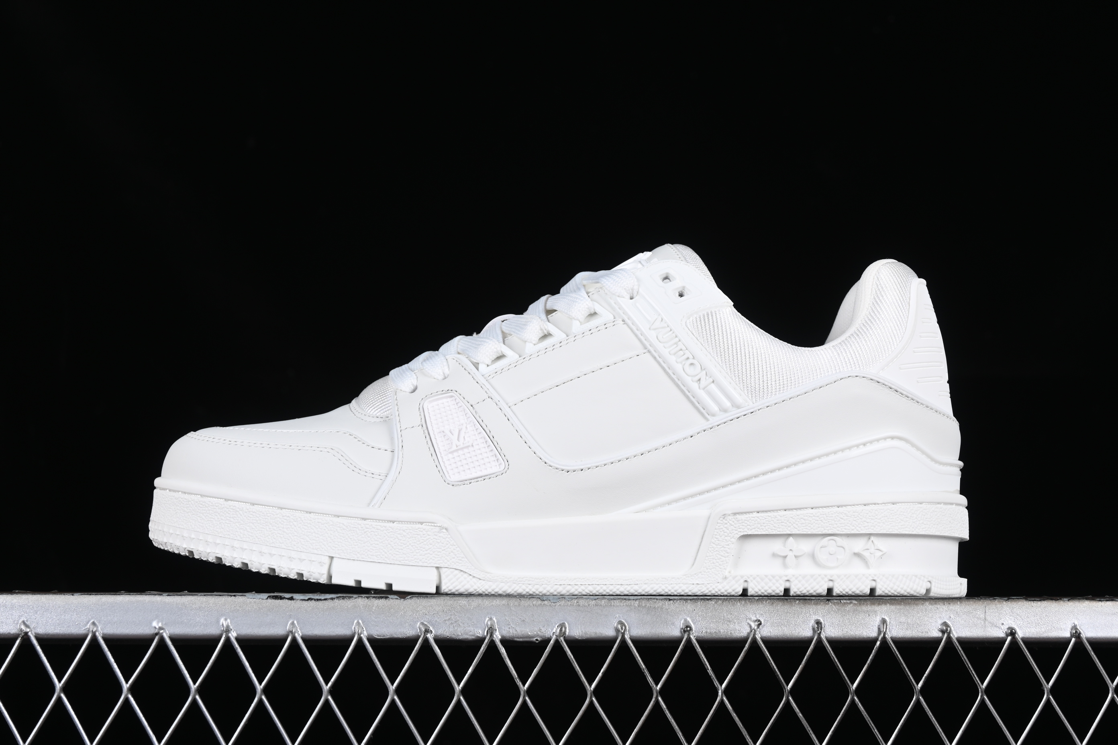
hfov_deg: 27.0
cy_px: 372
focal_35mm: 75
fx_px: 2329
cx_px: 559
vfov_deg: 18.2
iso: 160
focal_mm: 50
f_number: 8
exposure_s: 1/125
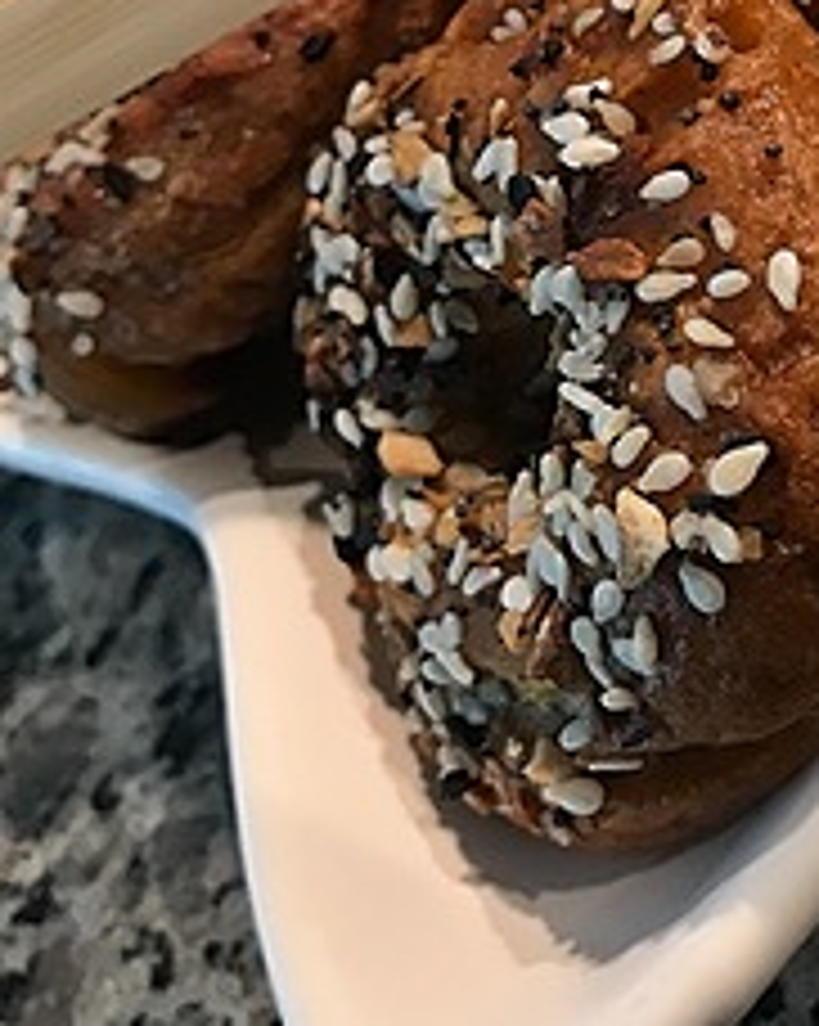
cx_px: 828
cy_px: 281
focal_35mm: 64
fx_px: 1942
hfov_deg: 22.8
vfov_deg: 29.2
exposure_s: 1/15
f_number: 1.8
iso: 64
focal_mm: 3.99
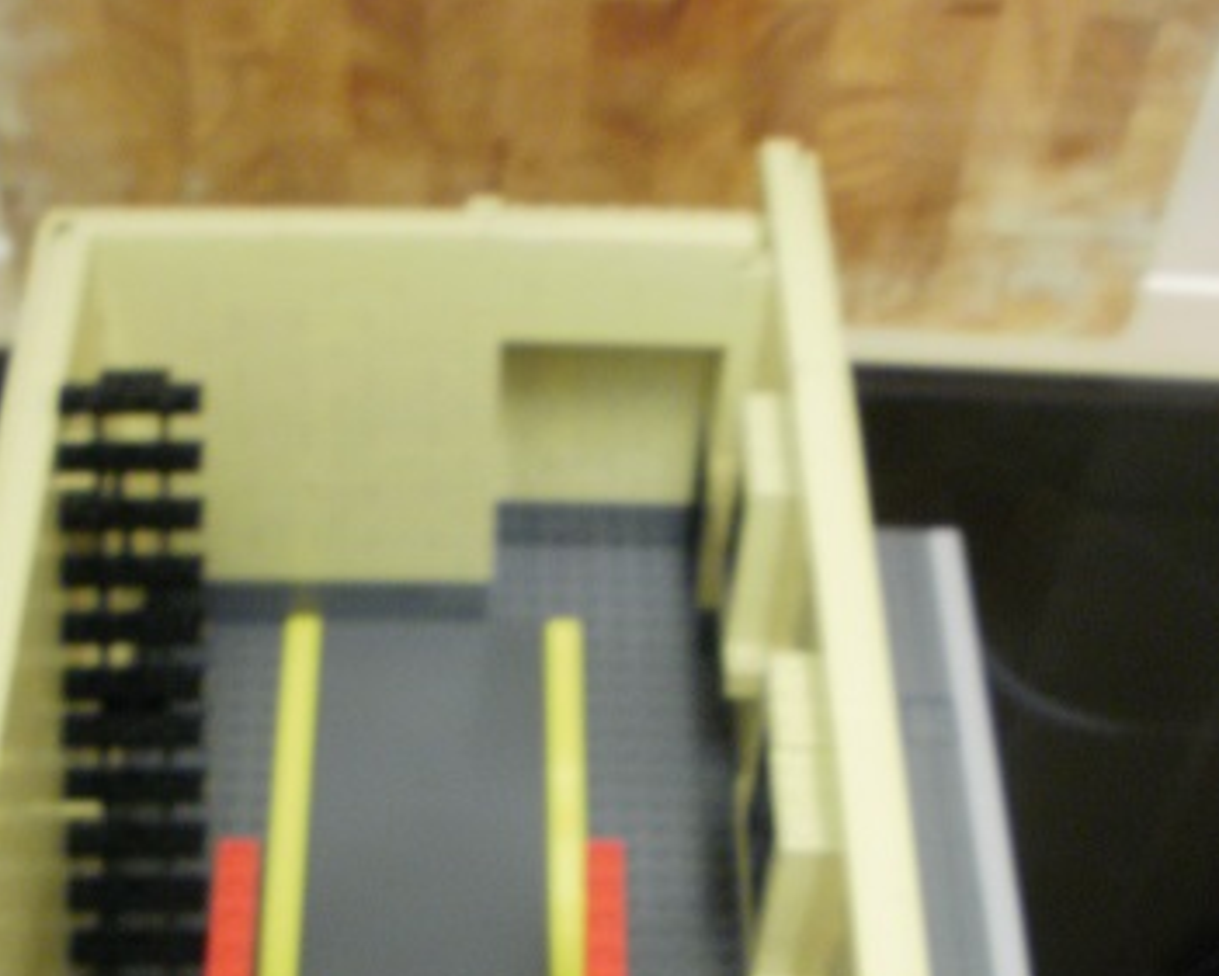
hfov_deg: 31.3
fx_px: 2165
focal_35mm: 60
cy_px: 1011
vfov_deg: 24.1
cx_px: 445
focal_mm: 6.3
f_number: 3.5
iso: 250
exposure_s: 1/2
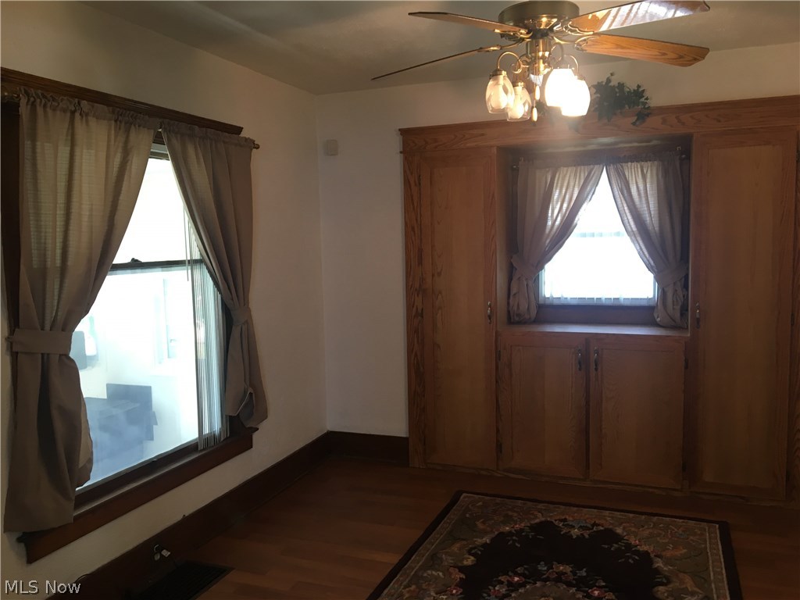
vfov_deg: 48.2
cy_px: 300
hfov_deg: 61.7
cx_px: 400
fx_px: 670
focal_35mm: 29
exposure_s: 1/30
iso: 50
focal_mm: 4.15
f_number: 2.2
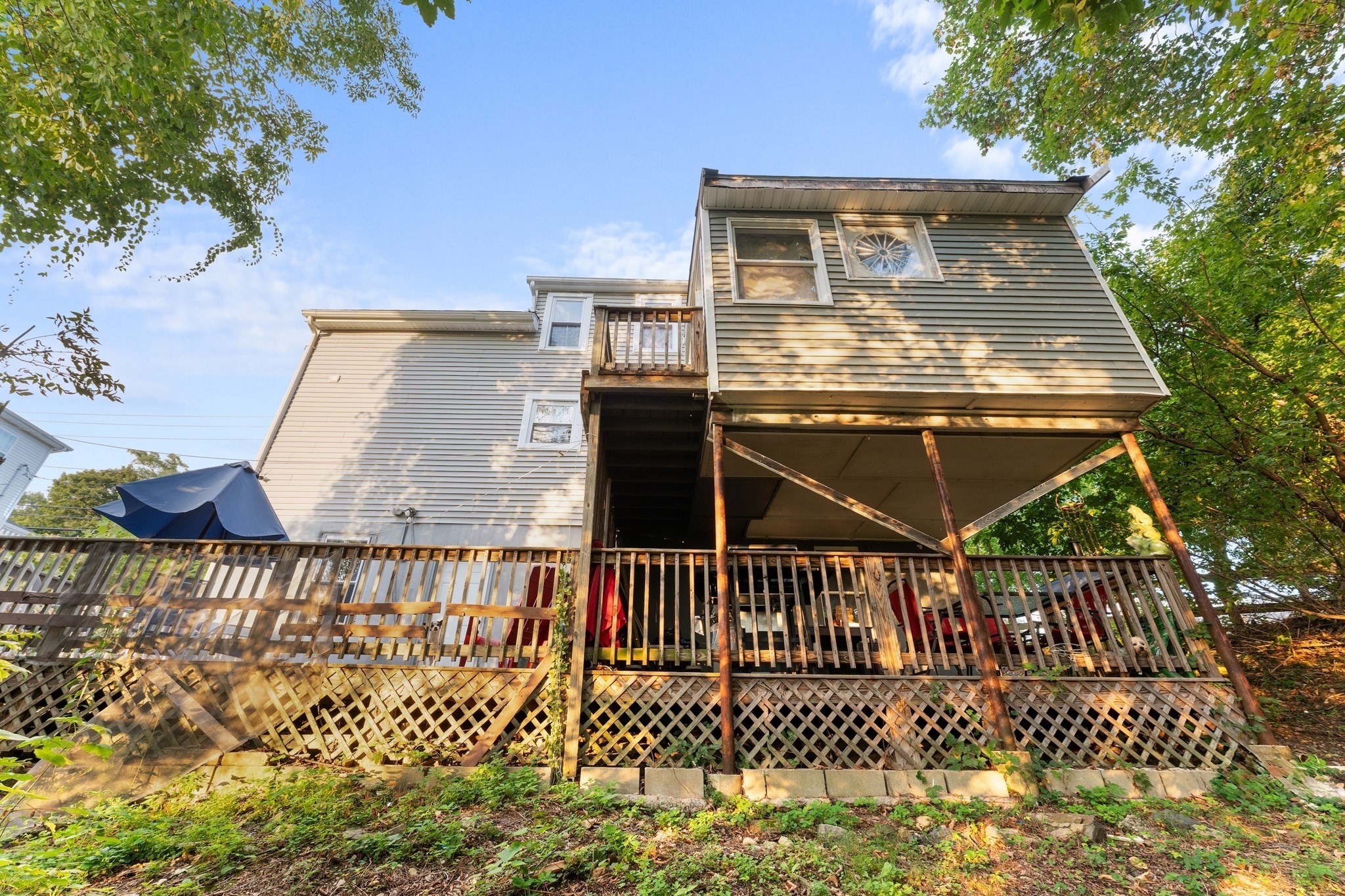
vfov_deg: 81.2
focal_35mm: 14
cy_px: 448
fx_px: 523
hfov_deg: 104.3
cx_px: 672
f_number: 9
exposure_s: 1/20
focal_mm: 14
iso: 200
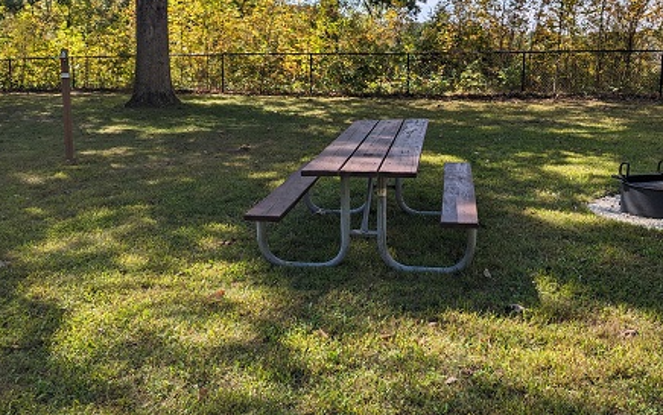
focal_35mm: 35
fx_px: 633
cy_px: 122
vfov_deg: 35.8
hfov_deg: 55.2
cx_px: 365
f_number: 1.85
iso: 48
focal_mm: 6.81
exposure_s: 1/1770
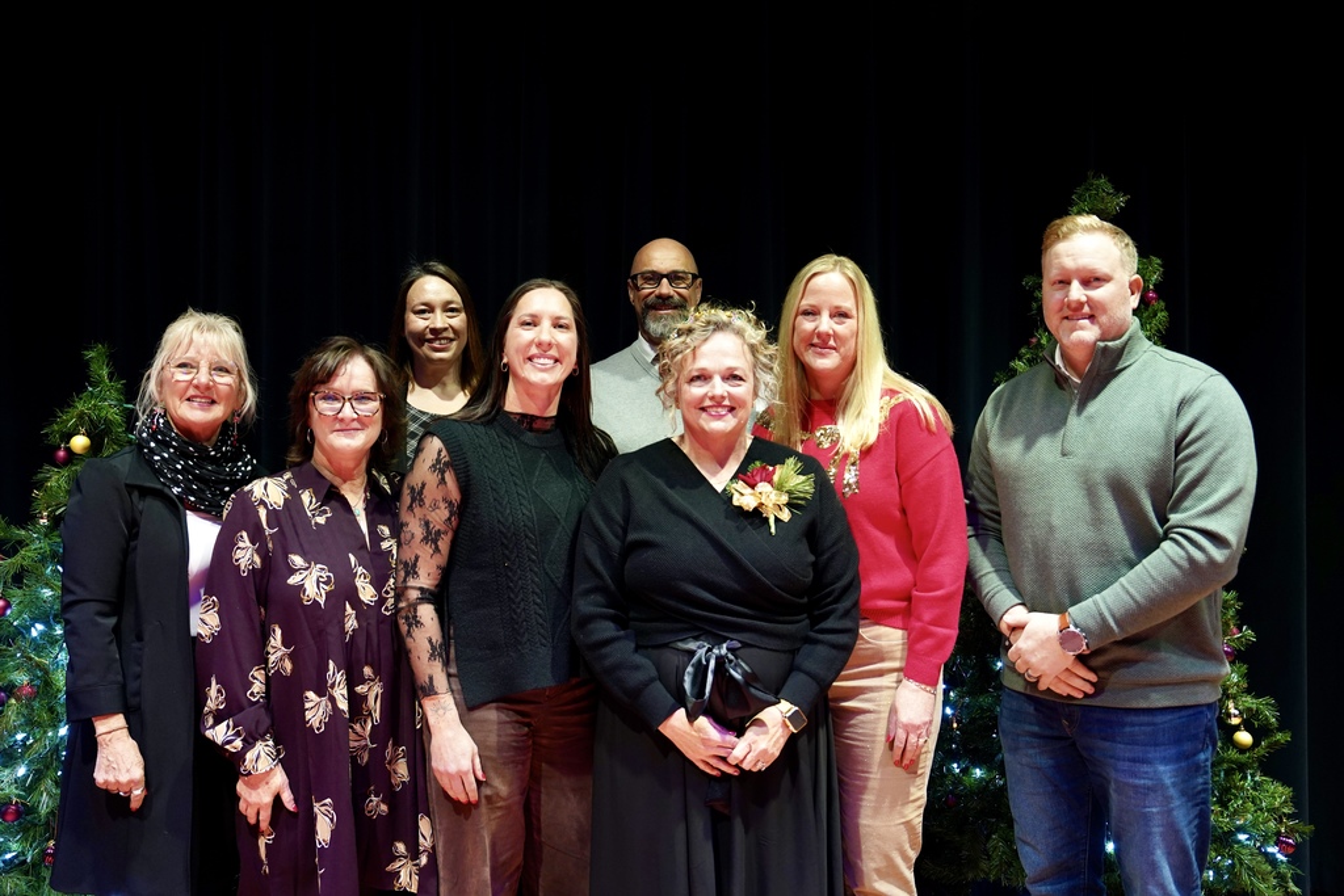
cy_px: 448
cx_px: 672
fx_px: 1157
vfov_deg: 42.3
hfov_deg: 60.3
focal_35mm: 31
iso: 1600
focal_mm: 31
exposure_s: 1/160
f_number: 2.8
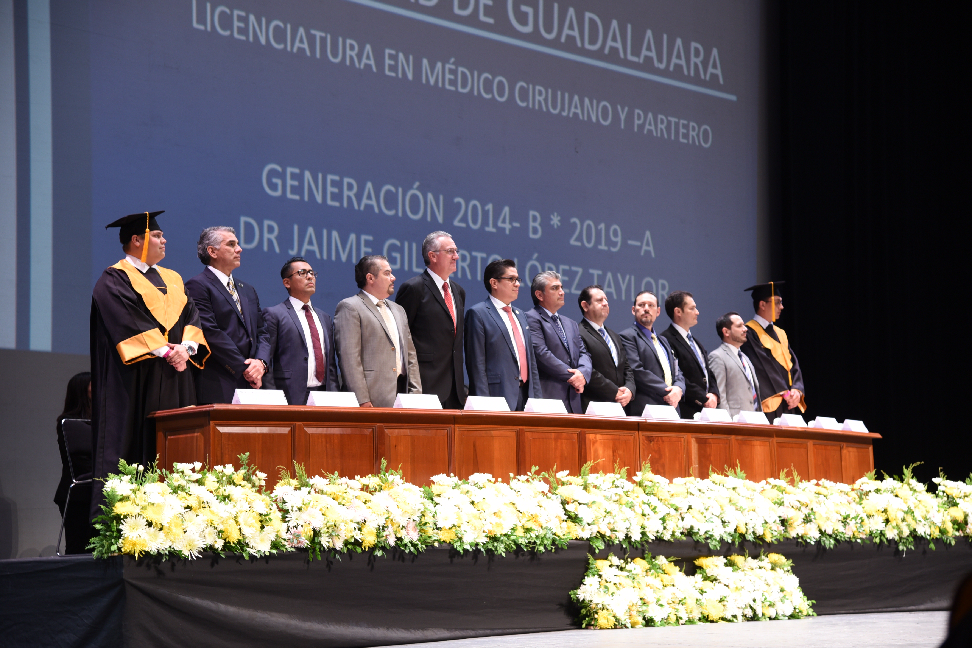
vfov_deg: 17.5
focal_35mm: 78
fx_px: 2106
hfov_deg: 26.0
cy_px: 324
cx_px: 486
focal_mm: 78
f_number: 4.5
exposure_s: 1/13
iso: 250
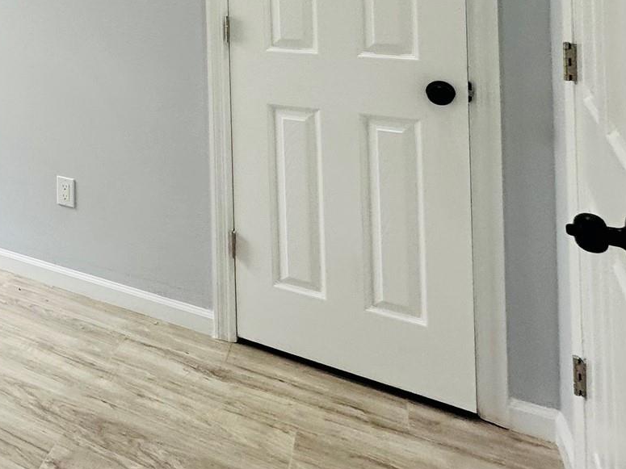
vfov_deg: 33.7
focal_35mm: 37
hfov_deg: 37.6
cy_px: -44
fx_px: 669
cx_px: -128
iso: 64
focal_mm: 2.22
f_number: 2.2
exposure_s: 1/120
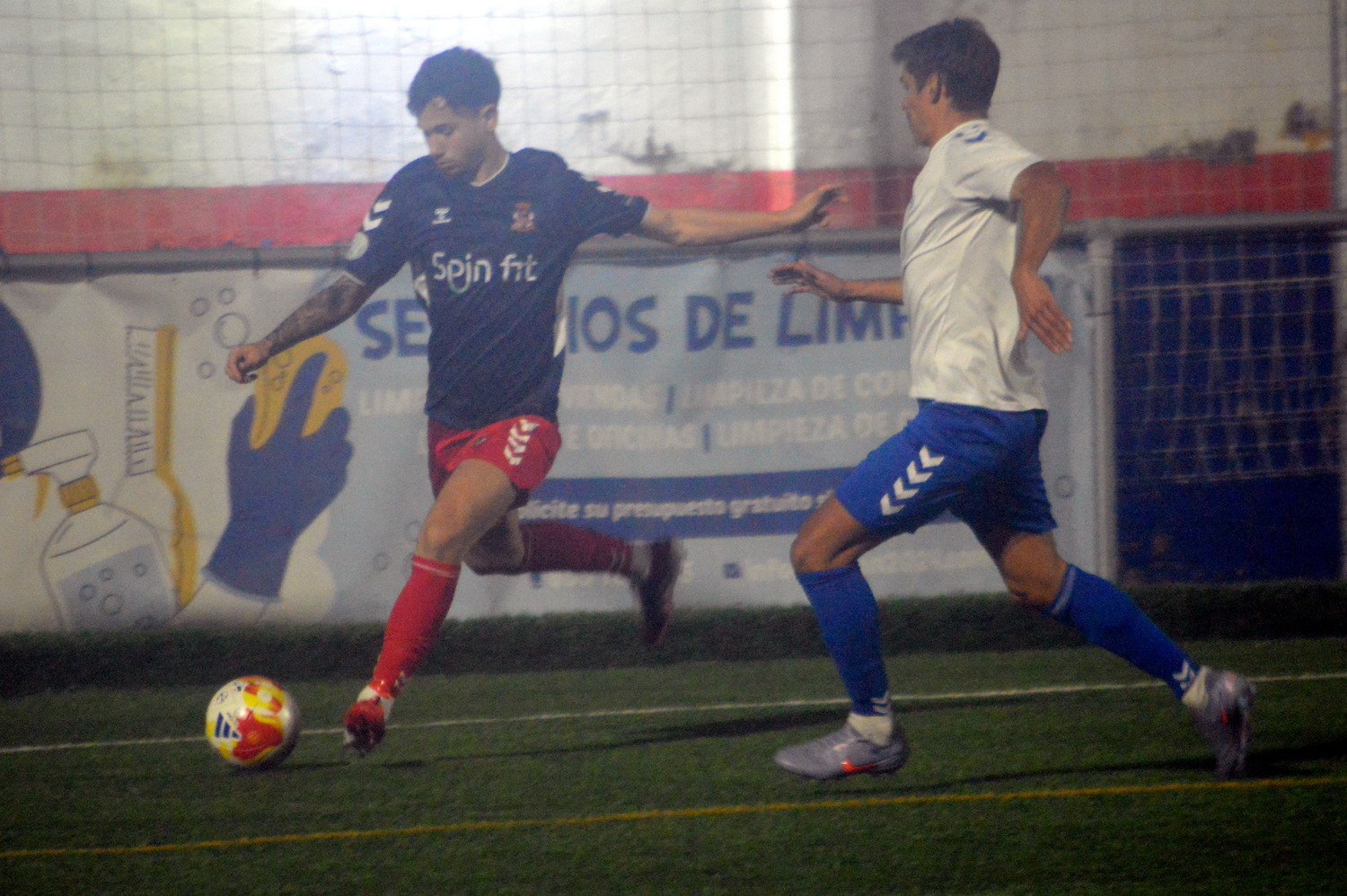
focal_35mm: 360
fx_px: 13461
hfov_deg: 5.7
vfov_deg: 3.8
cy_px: 448
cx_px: 674
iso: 6400
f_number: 7.1
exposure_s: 1/320
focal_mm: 240
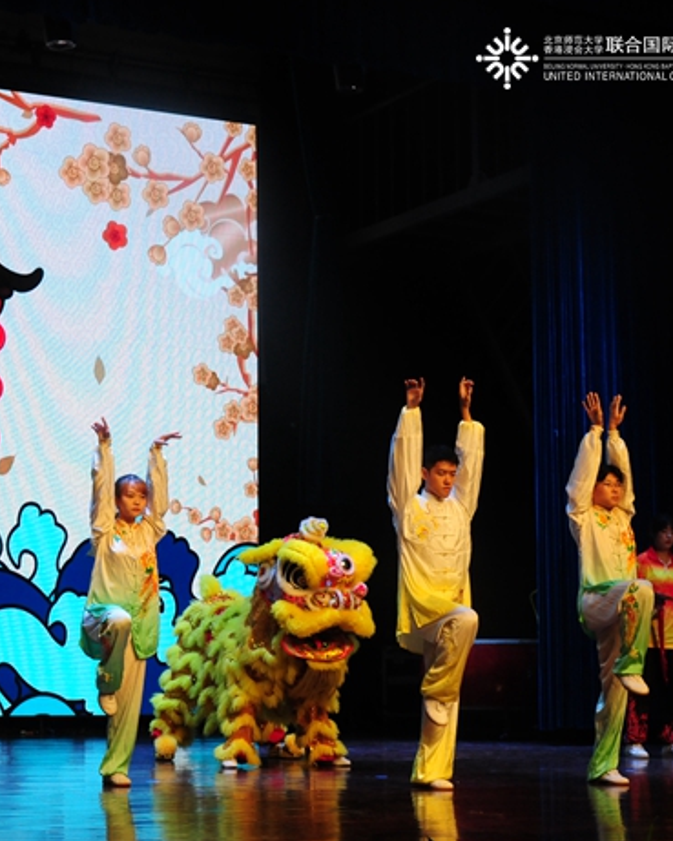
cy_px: 419
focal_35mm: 75
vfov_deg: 25.5
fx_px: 1860
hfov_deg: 20.3
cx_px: 131
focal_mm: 35
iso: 1250
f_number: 8
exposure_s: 1/60
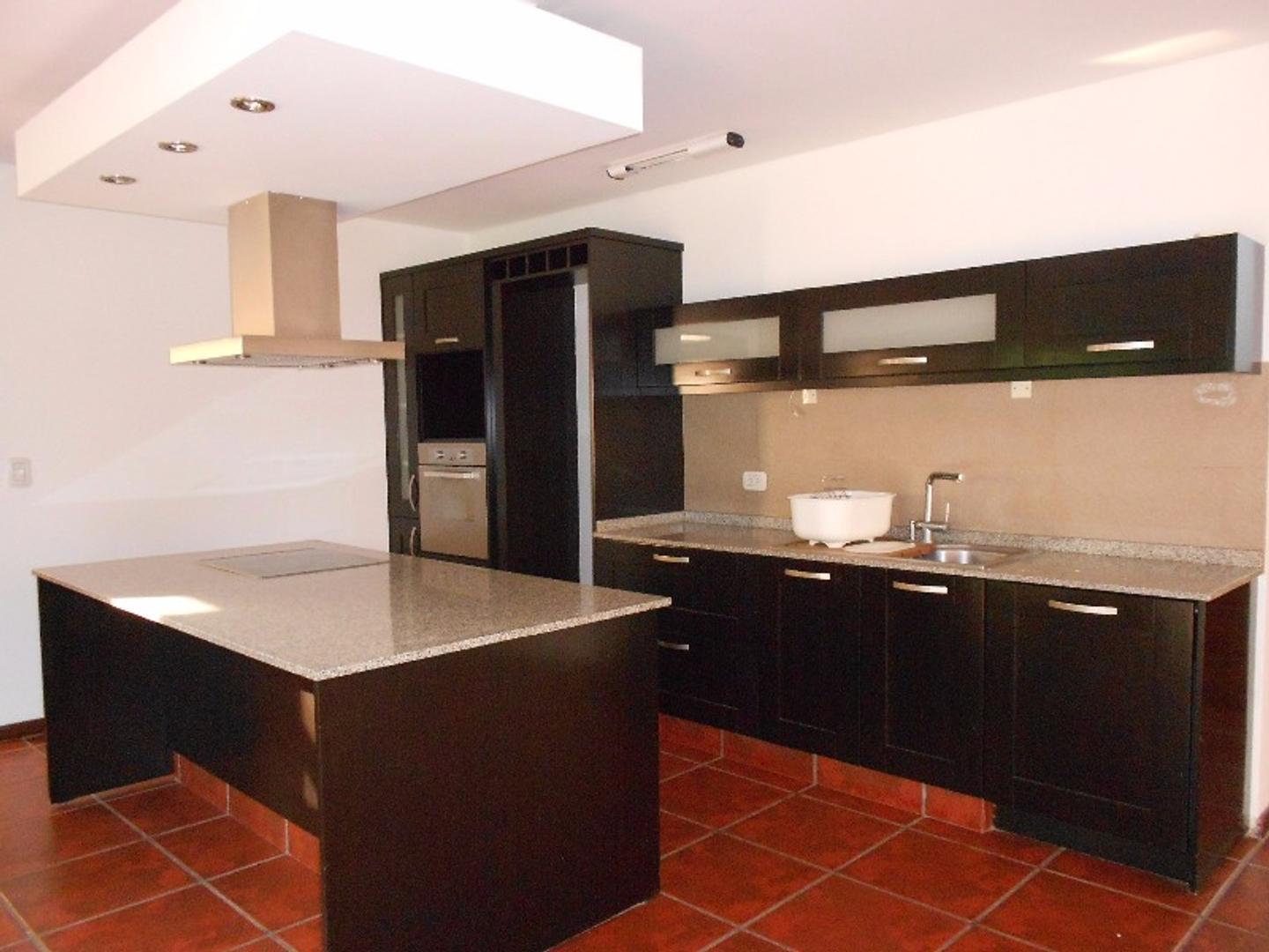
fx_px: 953
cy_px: 476
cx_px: 634
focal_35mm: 26
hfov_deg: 67.3
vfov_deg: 53.1
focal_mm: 4.6
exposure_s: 1/25
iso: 500
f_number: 3.2
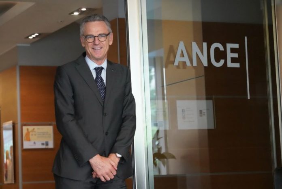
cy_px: 94
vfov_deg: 13.1
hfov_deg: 19.4
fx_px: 823
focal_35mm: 105
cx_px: 141
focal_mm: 105
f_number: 6.3
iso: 6400
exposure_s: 1/200
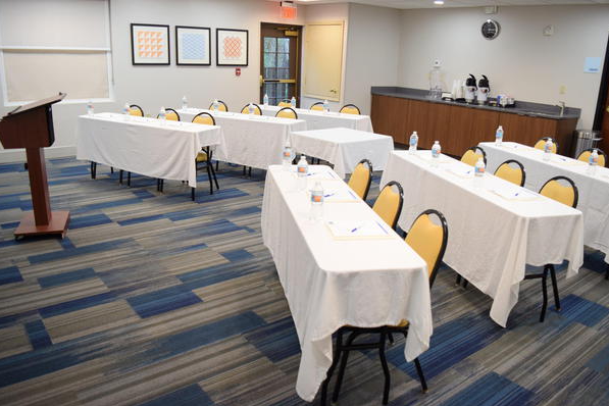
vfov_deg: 46.4
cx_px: 312
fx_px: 474
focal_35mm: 28
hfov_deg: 65.5
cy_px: 202
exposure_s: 1/60
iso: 500
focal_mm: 18
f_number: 4
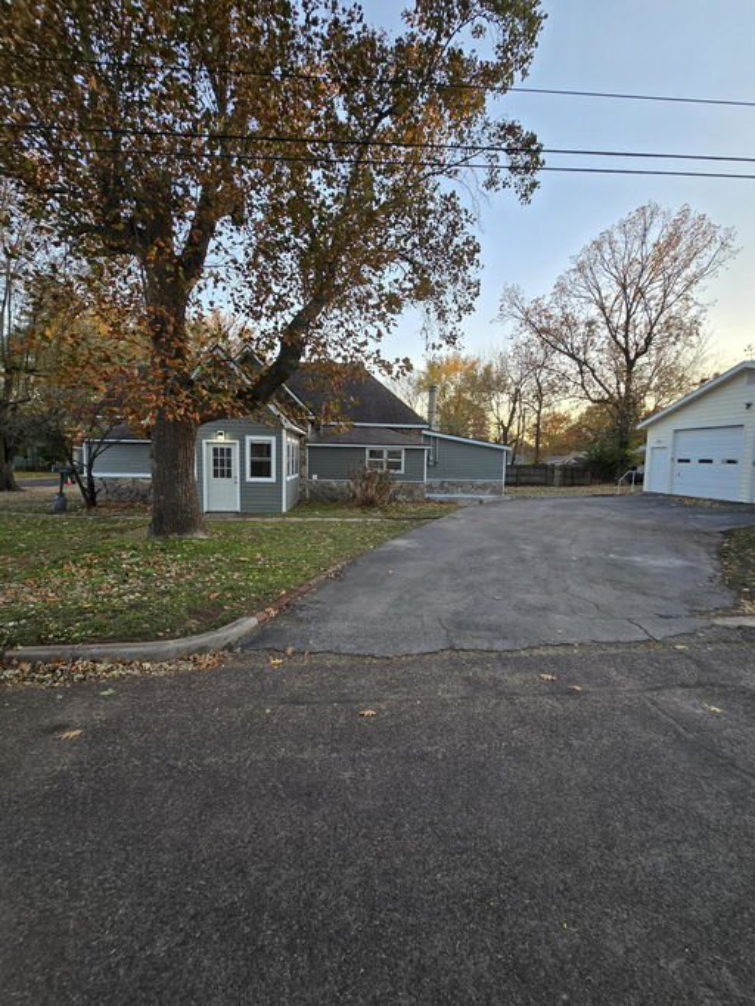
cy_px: 503
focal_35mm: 13
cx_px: 378
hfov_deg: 90.0
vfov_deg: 106.2
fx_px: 378
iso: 64
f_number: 2.2
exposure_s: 1/120
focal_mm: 2.2
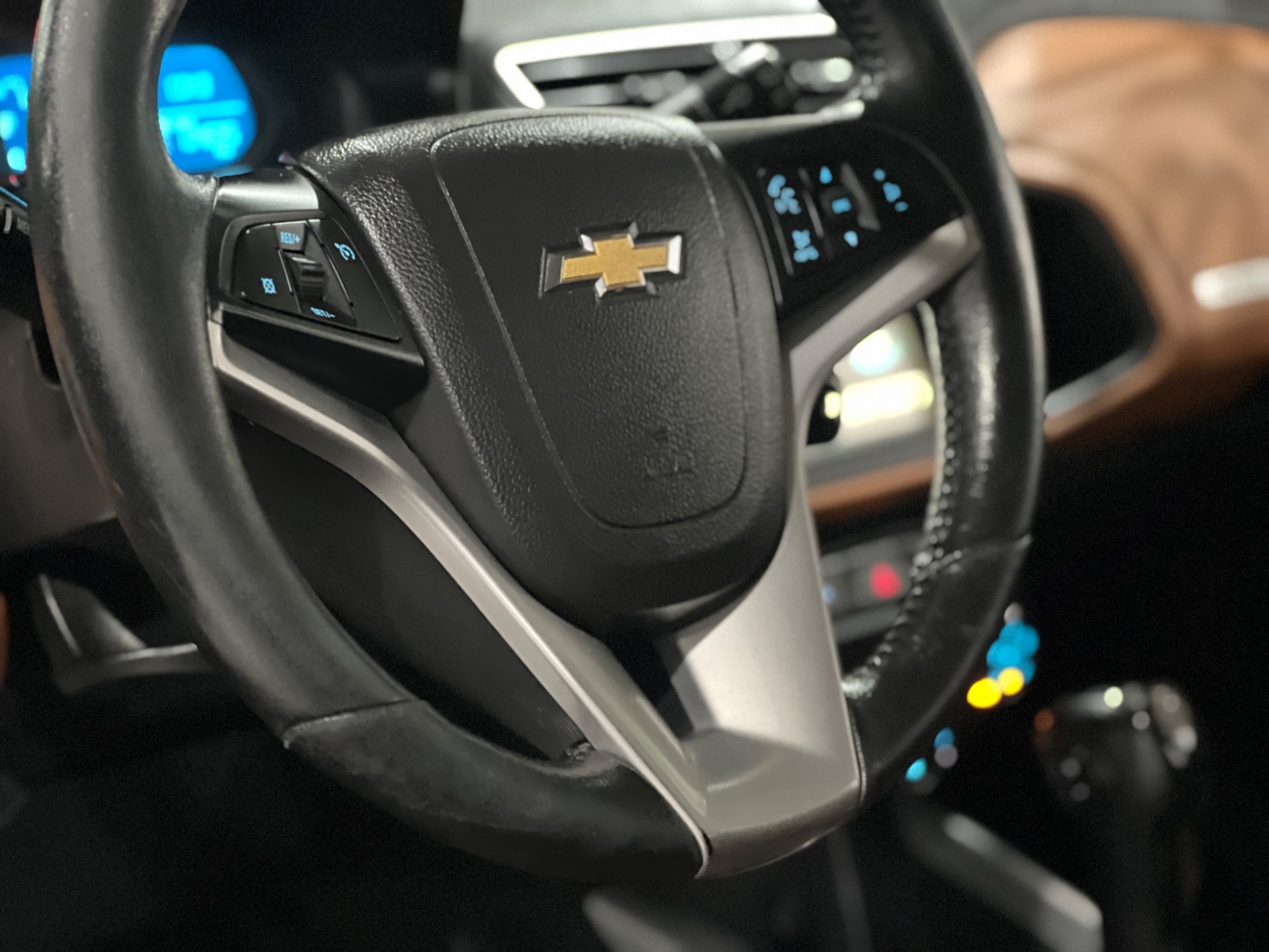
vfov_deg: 19.1
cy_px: 476
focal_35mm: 77
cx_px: 634
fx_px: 2823
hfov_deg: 25.3
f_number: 2.8
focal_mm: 9
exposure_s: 1/15
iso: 1250
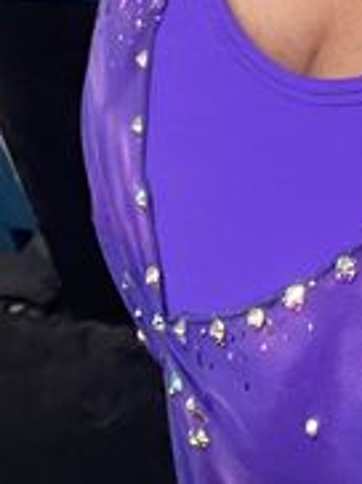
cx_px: 604
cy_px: -439
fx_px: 1845
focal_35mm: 132
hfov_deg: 10.7
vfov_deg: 13.2
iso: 250
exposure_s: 1/60
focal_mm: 2.71
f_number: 2.2
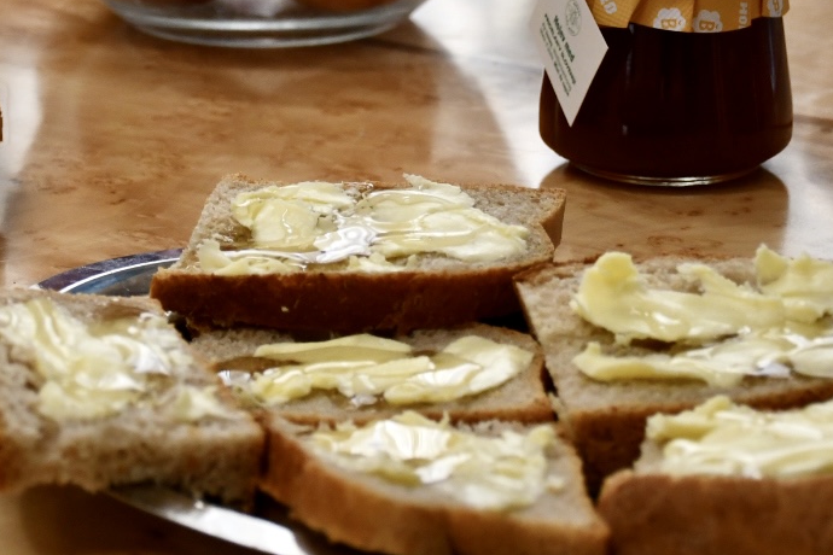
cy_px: 127
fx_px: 2823
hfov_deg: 16.8
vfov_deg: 11.2
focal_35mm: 122
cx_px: 301
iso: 800
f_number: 4.2
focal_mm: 35
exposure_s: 1/160
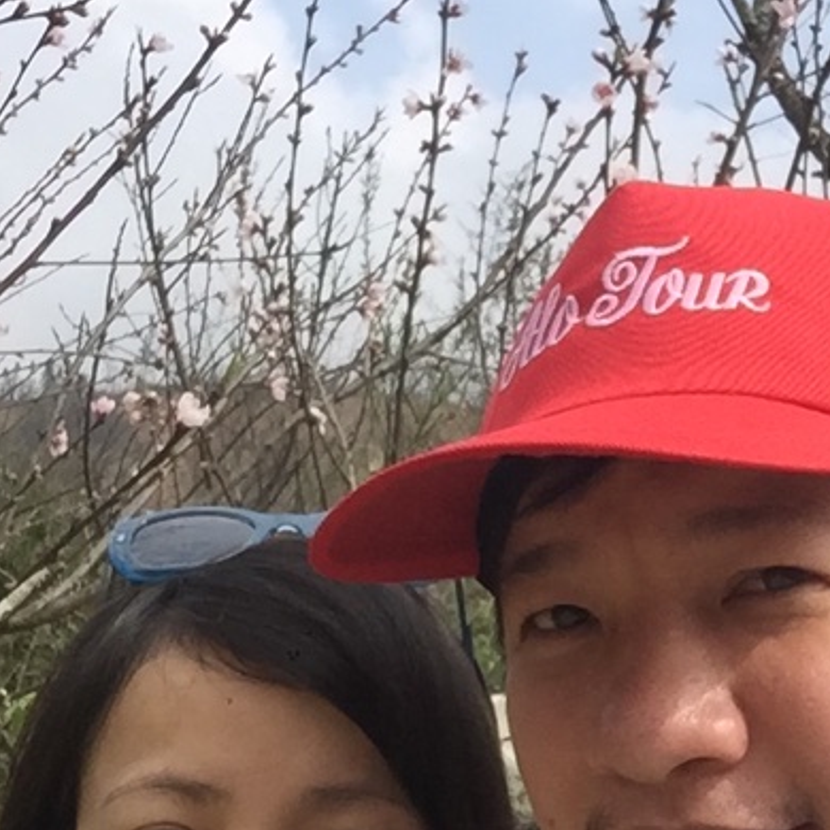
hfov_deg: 24.0
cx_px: 485
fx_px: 1953
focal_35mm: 72
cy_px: 421
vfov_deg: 24.0
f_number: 2.2
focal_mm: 2.65
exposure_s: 1/1178
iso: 32
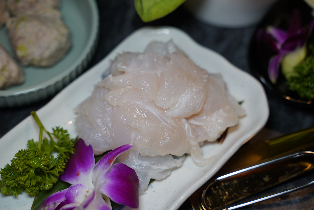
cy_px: 105
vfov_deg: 18.2
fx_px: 654
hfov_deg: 27.0
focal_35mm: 75
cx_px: 157
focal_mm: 75
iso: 200
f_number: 4
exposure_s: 1/80
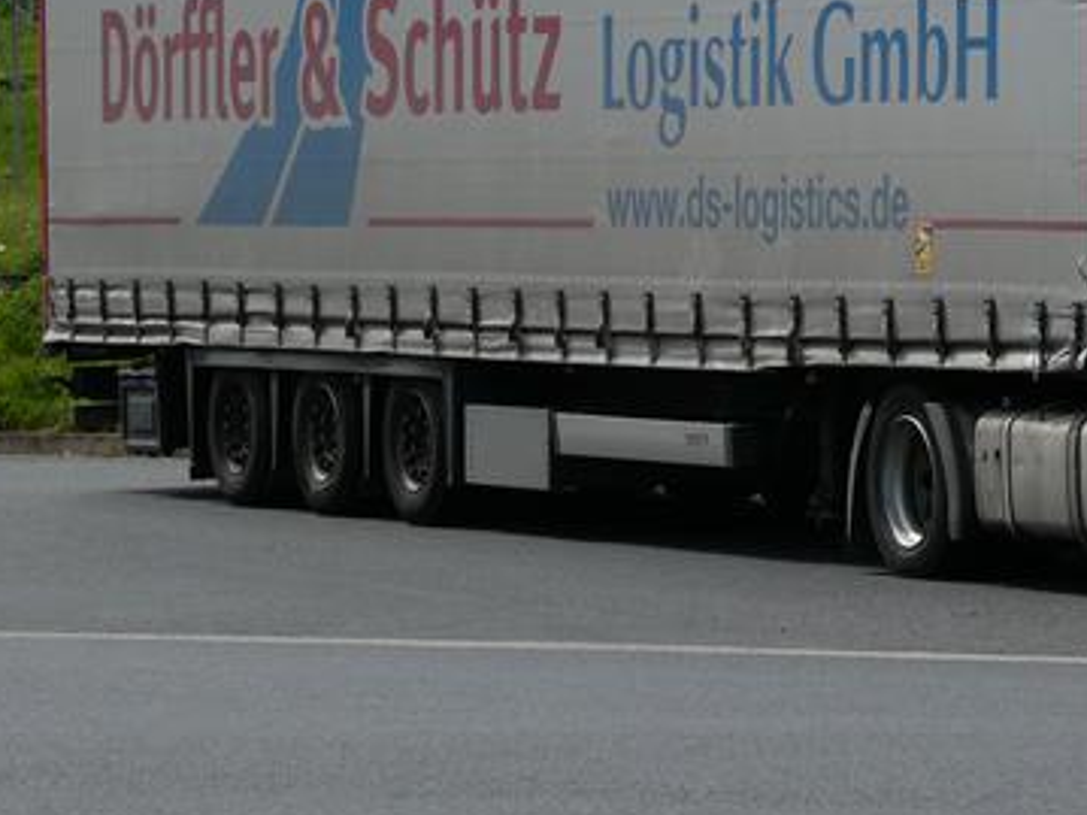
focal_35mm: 236
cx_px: 1023
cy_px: 142
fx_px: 7408
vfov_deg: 6.3
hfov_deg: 8.4
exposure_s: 1/500
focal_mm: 19
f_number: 5.1
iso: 80
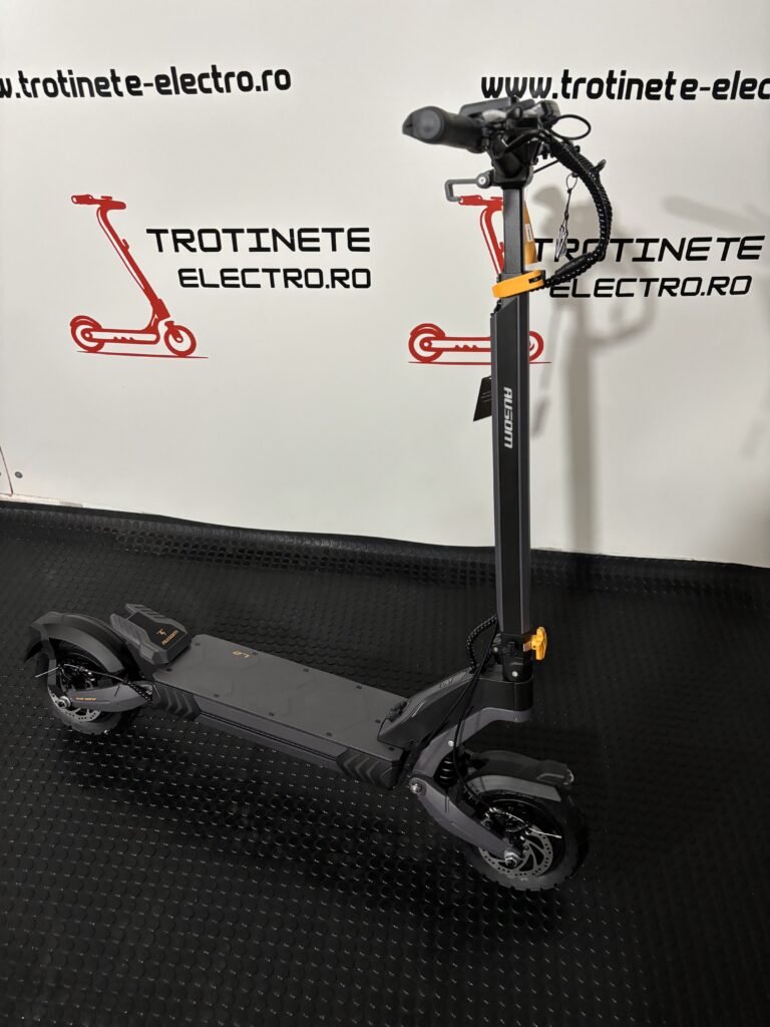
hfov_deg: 53.1
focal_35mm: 26
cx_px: 385
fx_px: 771
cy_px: 514
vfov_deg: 67.3
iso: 400
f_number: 1.6
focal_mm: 5.96
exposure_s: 1/50
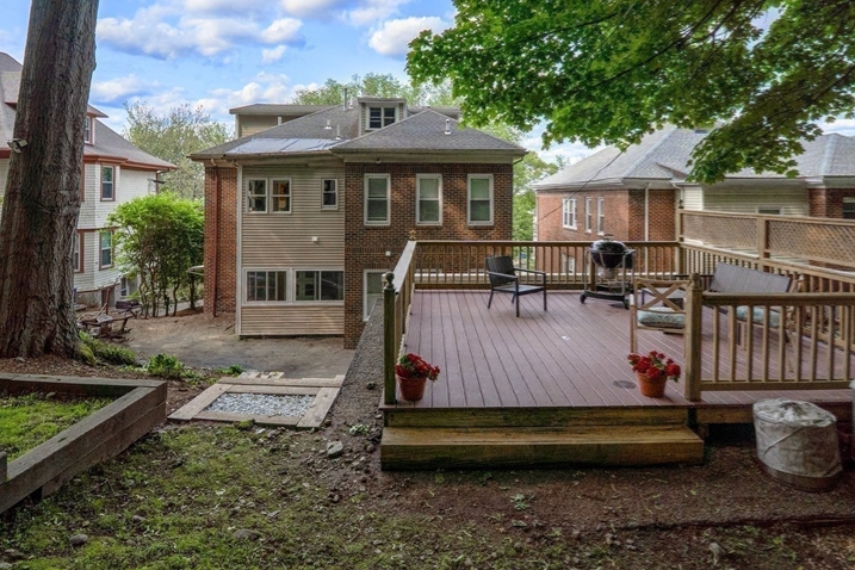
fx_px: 475
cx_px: 442
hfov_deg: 83.9
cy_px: 187
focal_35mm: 20
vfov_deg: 60.4
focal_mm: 14
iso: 800
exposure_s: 1/1000
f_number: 8
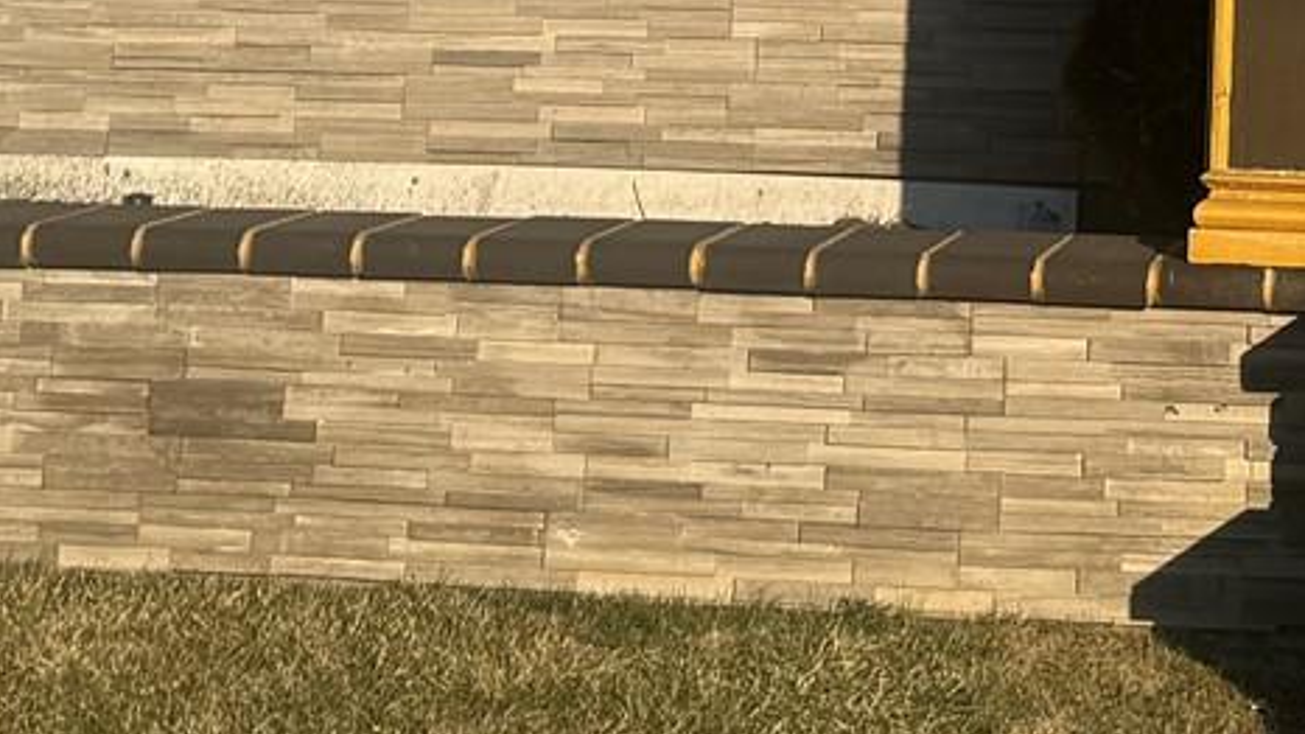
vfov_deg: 9.5
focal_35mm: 115
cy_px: -922
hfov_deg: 18.2
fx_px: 3979
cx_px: 1274
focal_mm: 6.76
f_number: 1.78
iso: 80
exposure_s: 1/5348
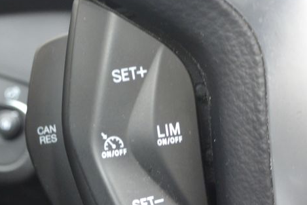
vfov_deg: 22.7
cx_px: 98
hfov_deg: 33.6
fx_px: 503
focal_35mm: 59
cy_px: 162
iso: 400
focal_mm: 10
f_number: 3.5
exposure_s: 1/60
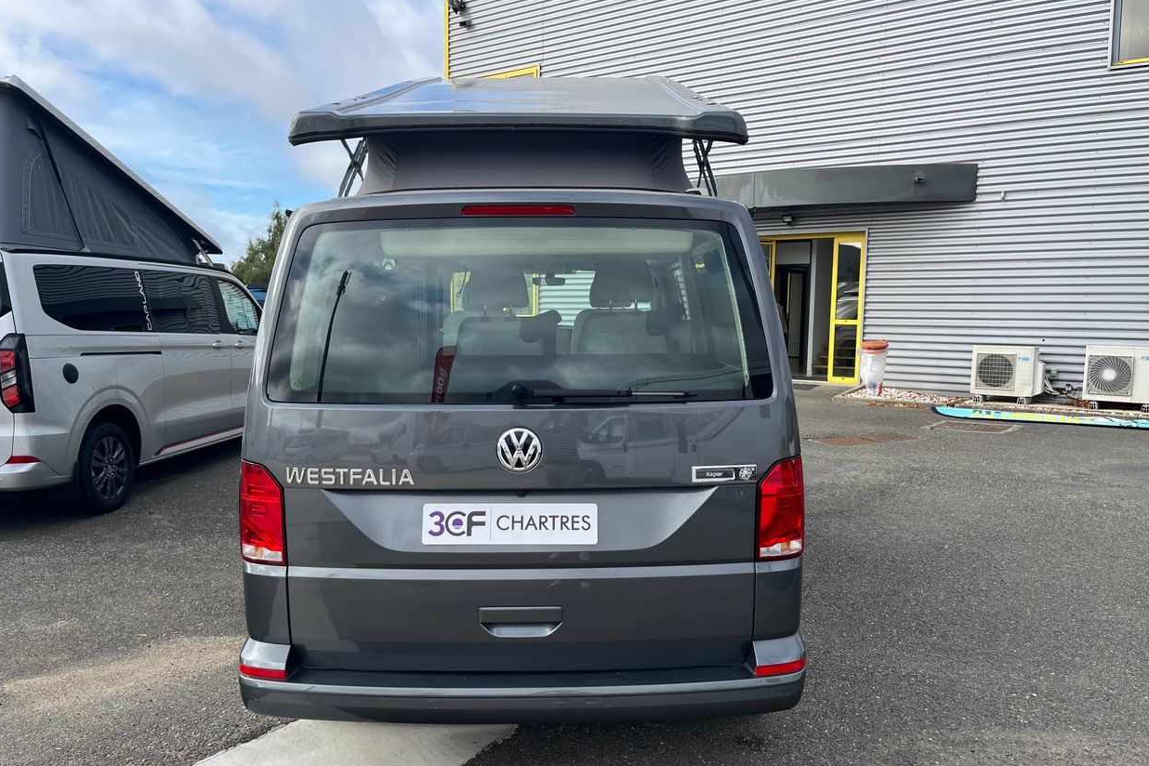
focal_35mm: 28
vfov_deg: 46.4
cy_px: 411
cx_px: 562
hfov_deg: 65.5
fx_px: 894
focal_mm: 5.1
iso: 50
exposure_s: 1/1536
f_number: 1.6
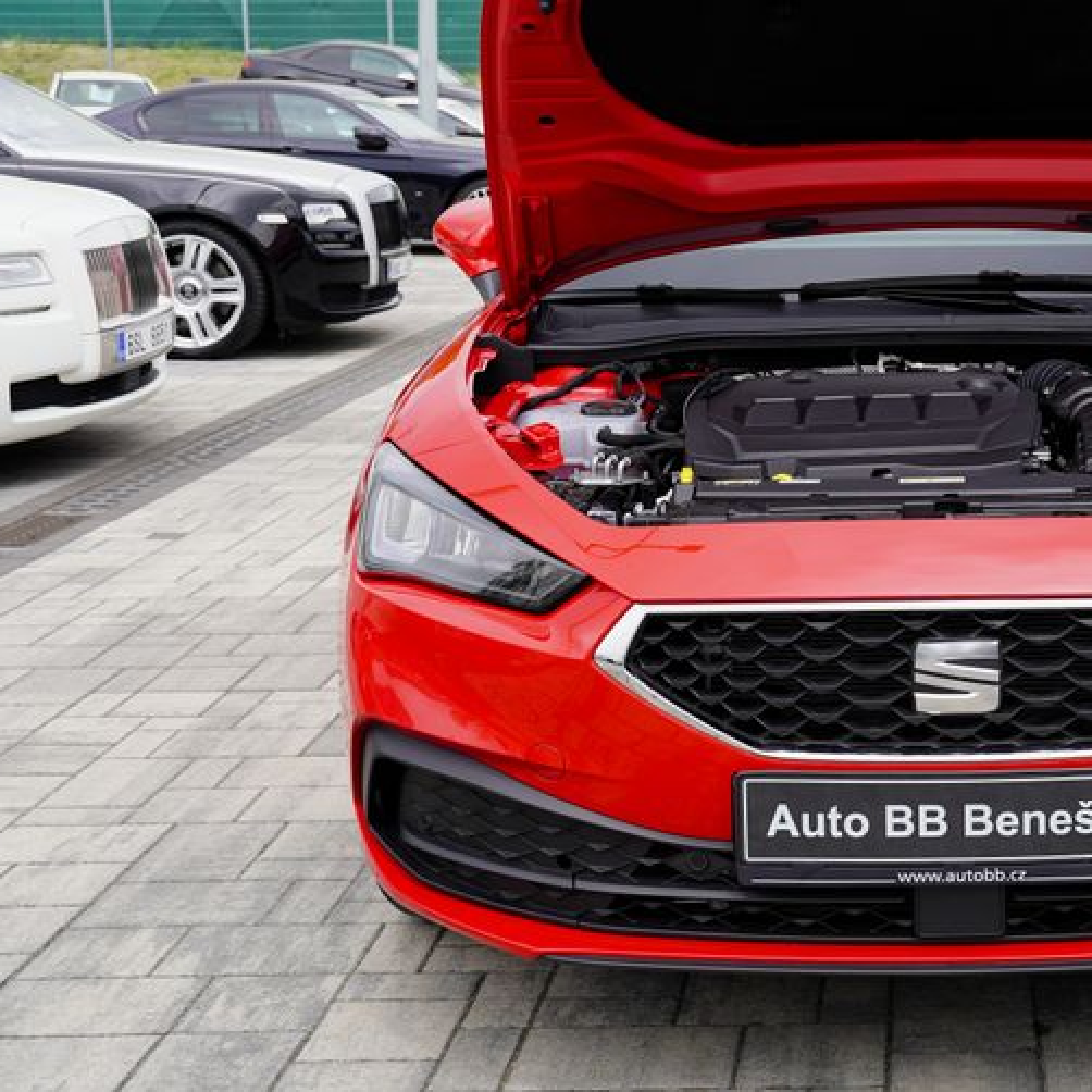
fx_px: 2106
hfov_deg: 28.2
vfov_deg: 29.0
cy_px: 462
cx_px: 940
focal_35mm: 59
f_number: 7.1
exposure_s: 1/100
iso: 100
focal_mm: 34
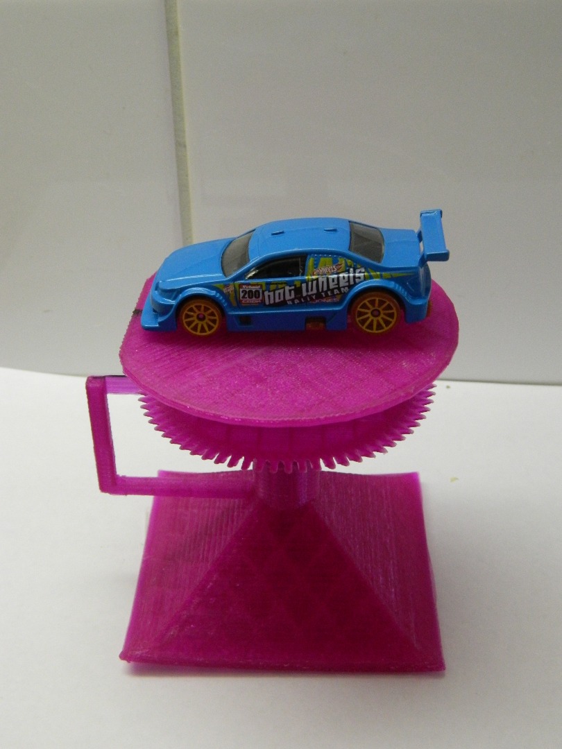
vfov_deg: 40.4
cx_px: 281
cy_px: 374
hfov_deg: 30.9
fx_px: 1017
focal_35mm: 47
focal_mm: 8.4
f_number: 3.6
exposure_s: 1/80
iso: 400
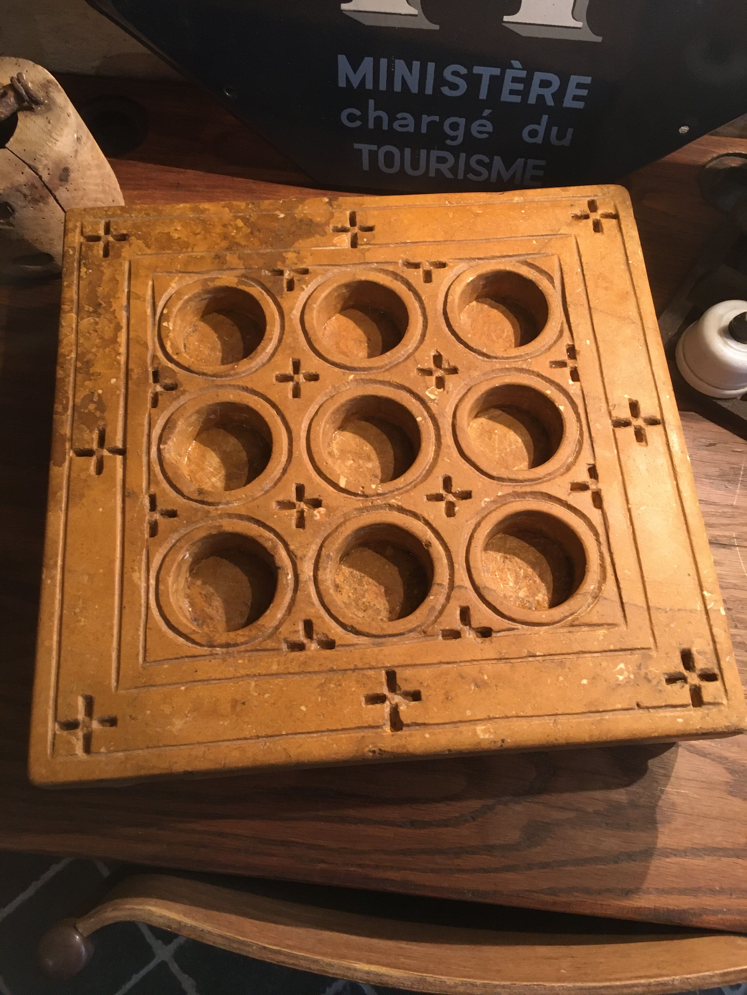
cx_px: 374
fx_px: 834
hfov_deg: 48.2
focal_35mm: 29
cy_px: 498
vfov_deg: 61.7
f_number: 2.2
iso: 200
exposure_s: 1/20
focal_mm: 4.15
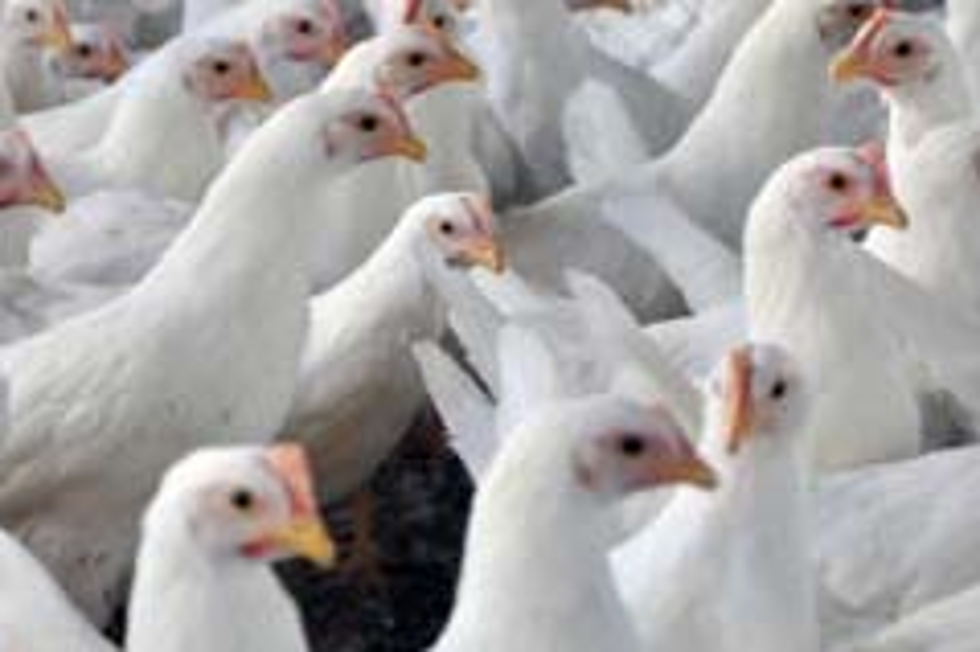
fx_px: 6828
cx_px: 74
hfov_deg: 8.2
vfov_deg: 5.5
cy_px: 254
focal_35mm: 251
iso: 1250
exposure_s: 1/320
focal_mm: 80
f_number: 5.6
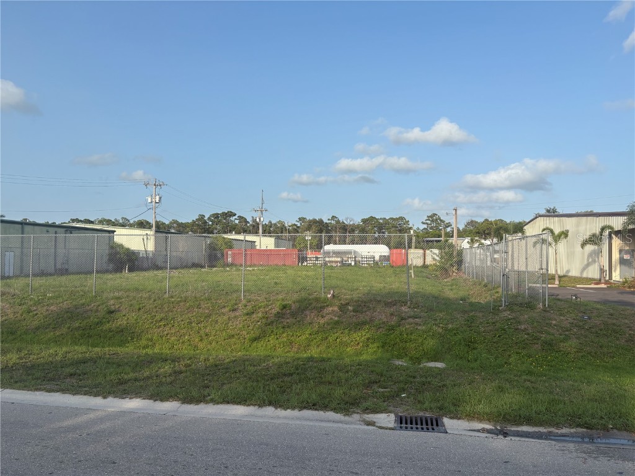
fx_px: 477
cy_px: 238
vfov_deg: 53.1
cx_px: 318
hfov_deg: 67.3
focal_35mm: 26
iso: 50
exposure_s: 1/2283
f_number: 1.6
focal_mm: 5.96
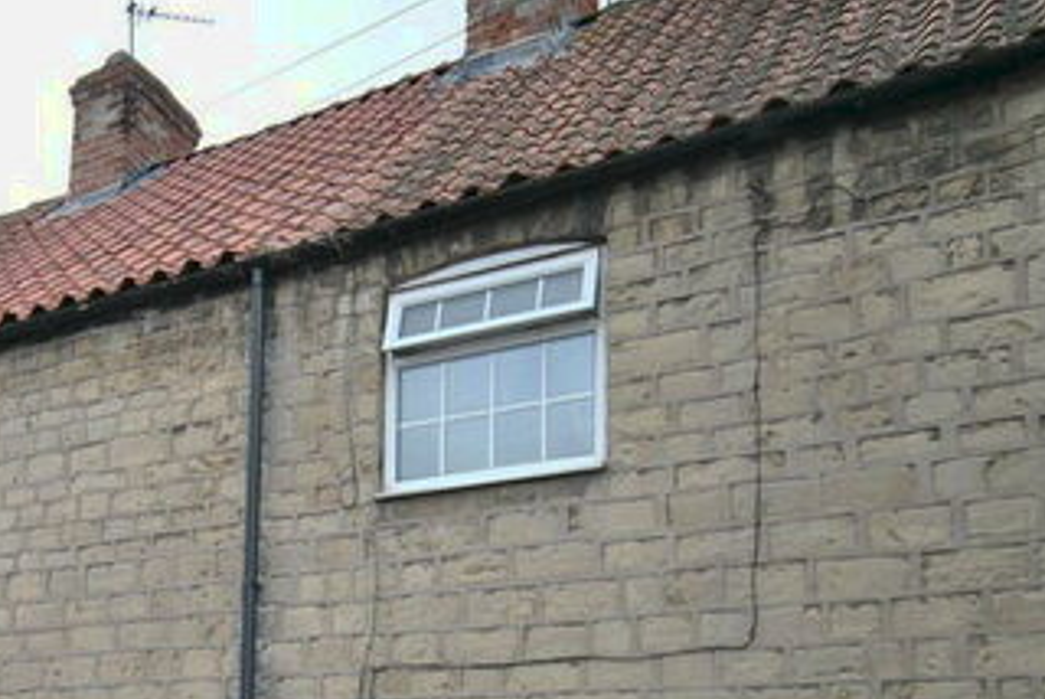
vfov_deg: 27.8
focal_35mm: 46
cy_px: 683
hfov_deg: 39.3
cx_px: 82
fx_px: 1336
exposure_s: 1/160
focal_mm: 14
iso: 200
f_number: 6.3
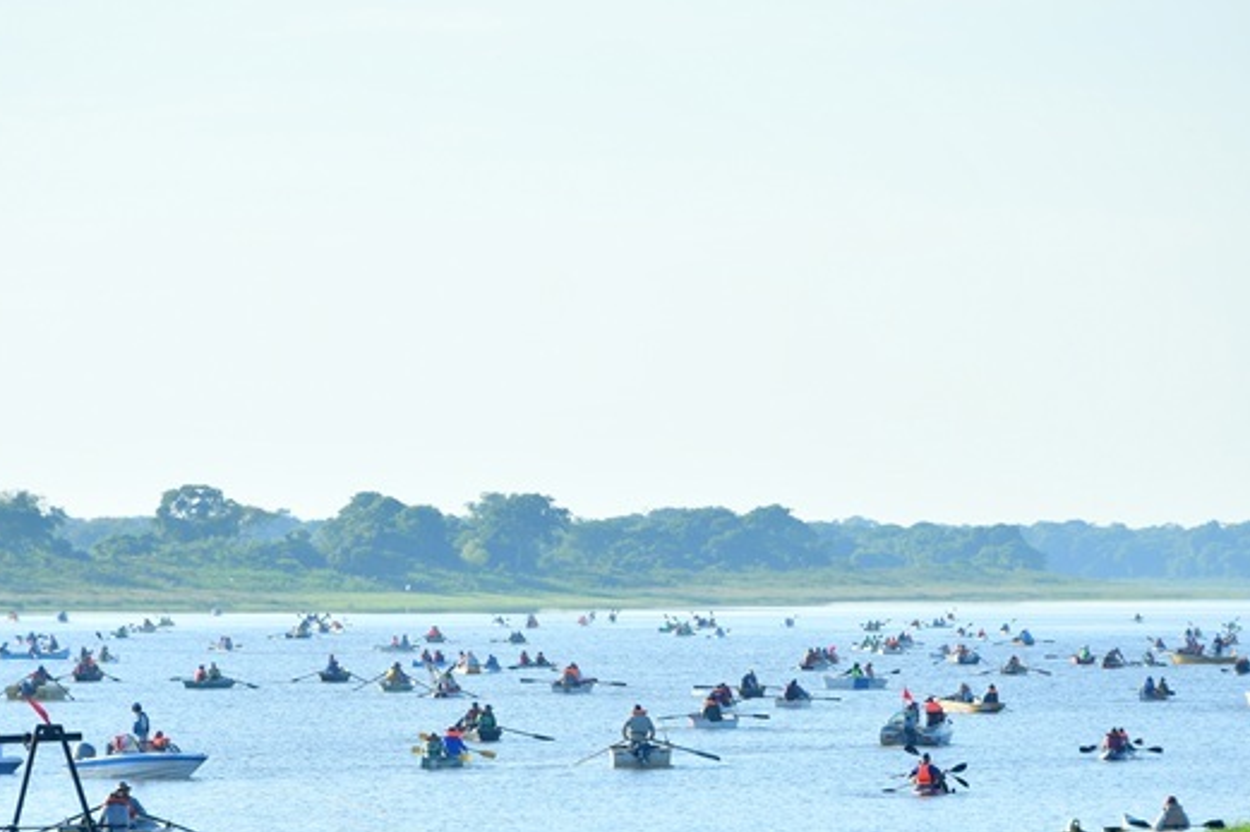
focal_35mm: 307
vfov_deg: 4.5
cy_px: 598
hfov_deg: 6.7
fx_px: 10656
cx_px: 540
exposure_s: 1/200
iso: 80
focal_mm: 200
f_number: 6.3
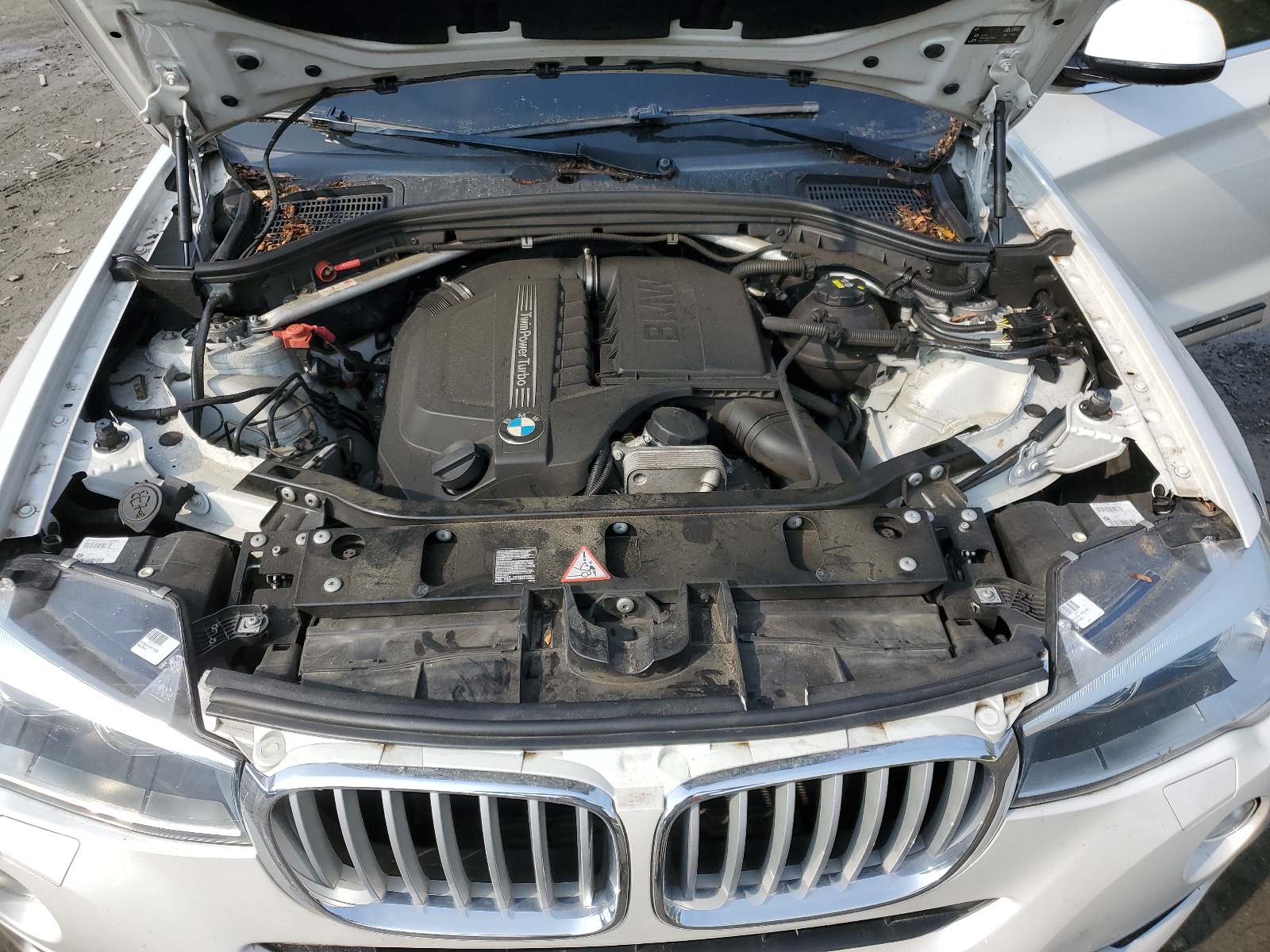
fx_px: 954
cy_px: 476
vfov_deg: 53.1
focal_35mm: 26
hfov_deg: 67.3
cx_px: 635
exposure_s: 1/1667
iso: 50
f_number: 1.5
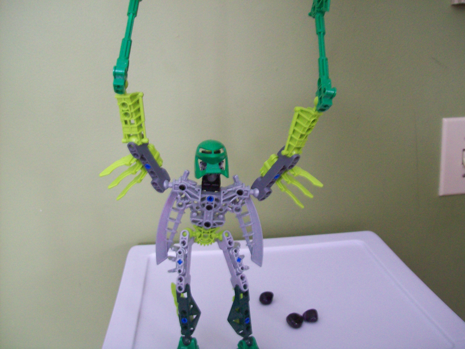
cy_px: 174
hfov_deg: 51.4
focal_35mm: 36
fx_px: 484
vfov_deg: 39.7
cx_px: 232
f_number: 2.7
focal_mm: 6
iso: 200
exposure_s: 1/8
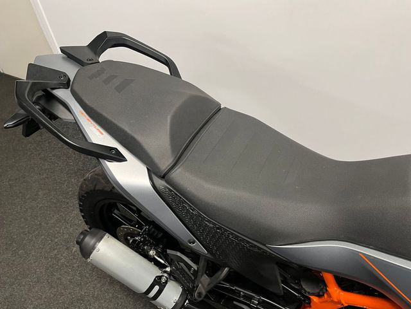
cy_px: 154
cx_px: 206
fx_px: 309
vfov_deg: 53.1
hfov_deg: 67.3
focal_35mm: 26
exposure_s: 1/50
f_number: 1.6
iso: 125
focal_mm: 5.1
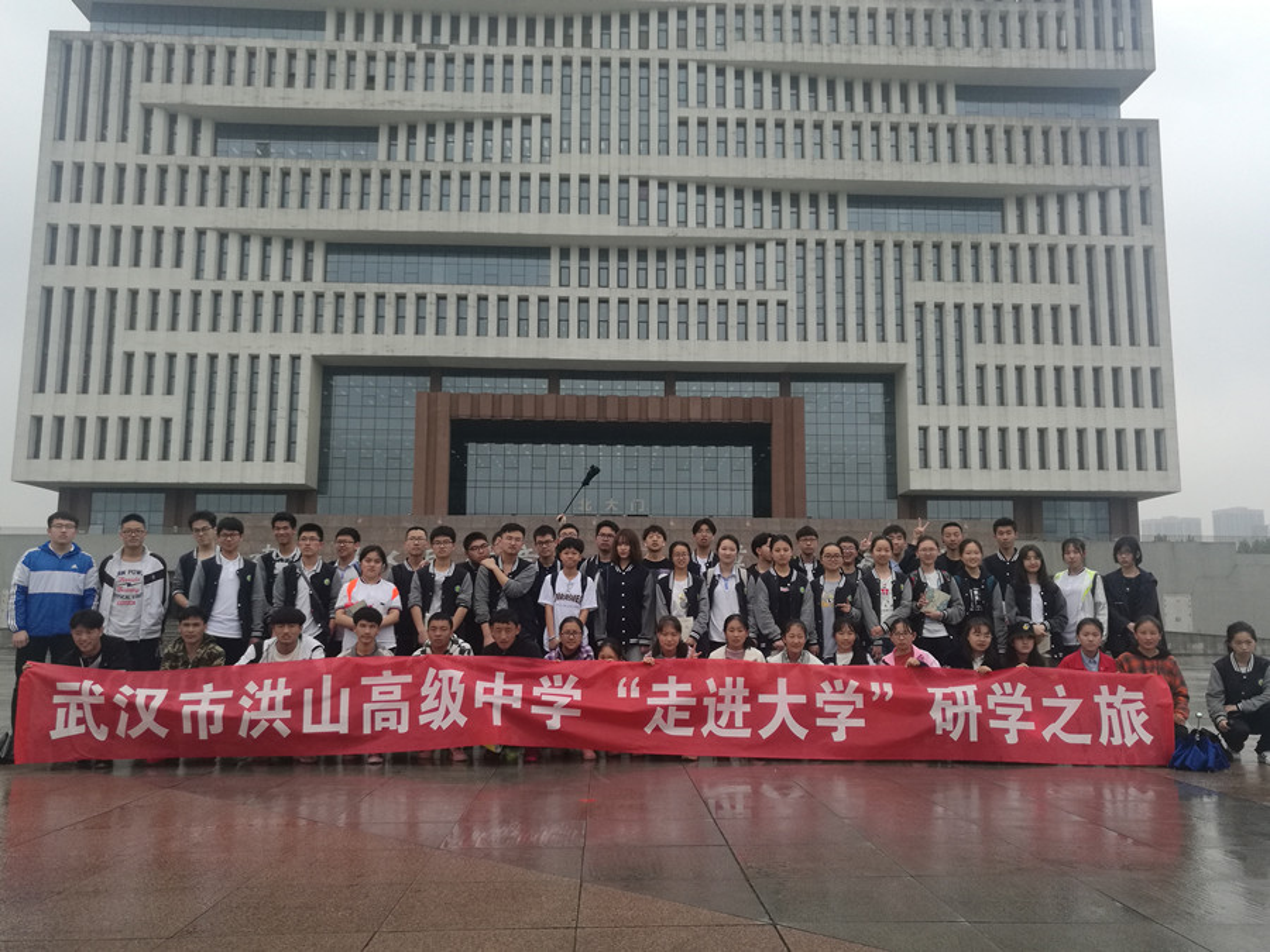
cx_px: 635
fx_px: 1027
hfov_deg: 63.4
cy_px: 476
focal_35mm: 28
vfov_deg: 49.7
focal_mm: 4.04
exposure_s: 1/444
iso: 50
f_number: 2
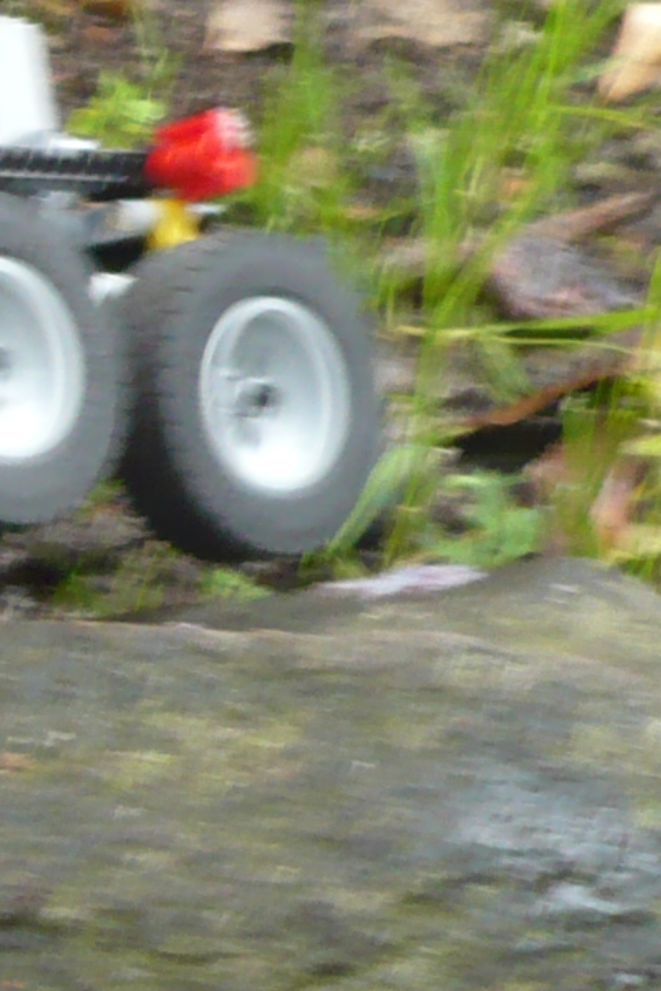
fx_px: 4267
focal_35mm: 155
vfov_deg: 13.2
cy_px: 208
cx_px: -752
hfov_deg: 8.3
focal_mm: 5.8
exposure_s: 1/30
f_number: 2.8
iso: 200
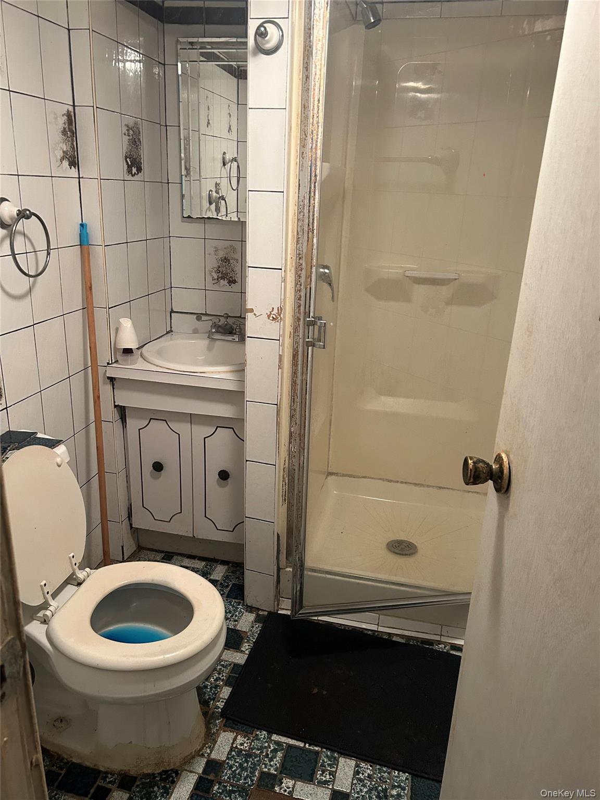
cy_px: 400
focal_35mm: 26
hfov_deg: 53.1
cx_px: 300
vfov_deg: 67.3
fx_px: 601
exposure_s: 1/60
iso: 320
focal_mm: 5.7
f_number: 1.5
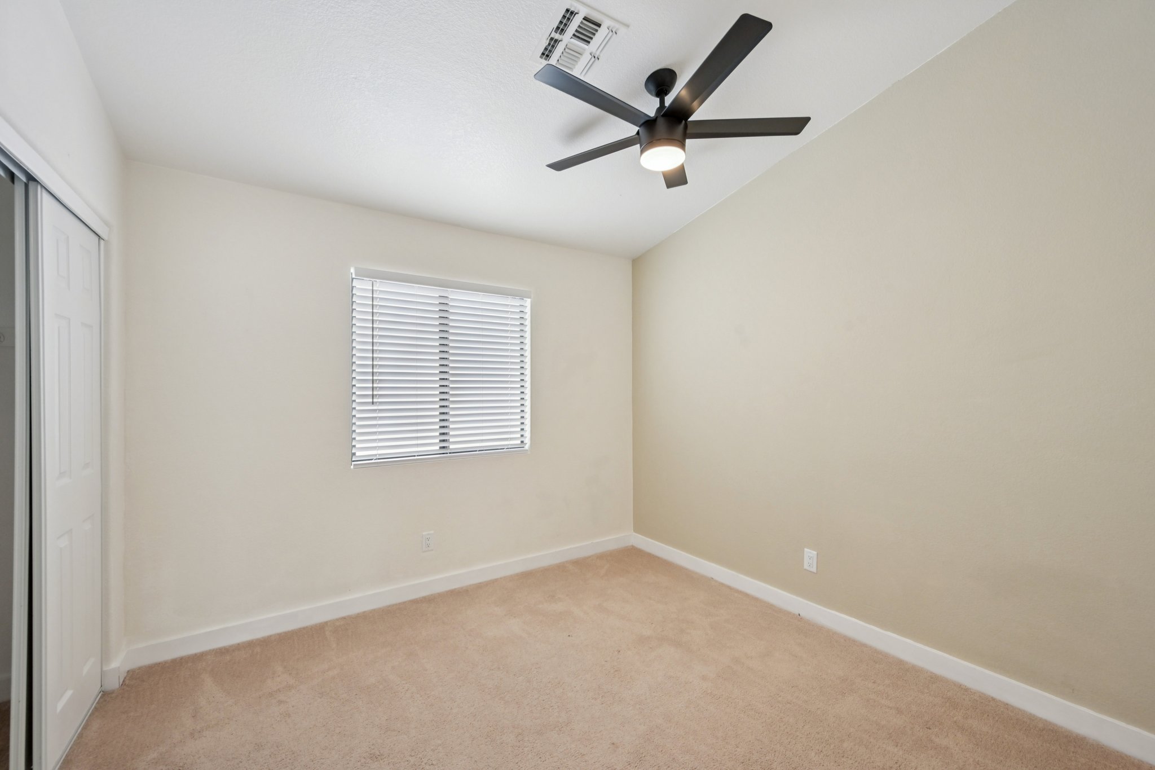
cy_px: 385
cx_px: 578
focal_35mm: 14
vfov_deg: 81.2
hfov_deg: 104.3
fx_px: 449
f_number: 8
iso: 500
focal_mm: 14
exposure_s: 1/125
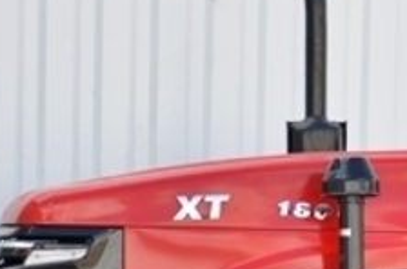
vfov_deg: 7.2
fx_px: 2117
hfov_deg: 10.8
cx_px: 467
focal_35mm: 188
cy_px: 340
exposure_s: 1/250
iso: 100
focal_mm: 35
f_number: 5
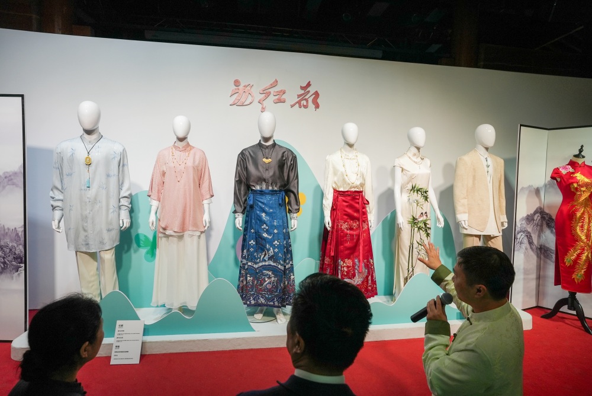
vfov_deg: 64.6
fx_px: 313
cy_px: 198
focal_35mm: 19
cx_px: 296
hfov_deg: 86.9
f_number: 5
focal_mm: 19
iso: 800
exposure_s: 1/250
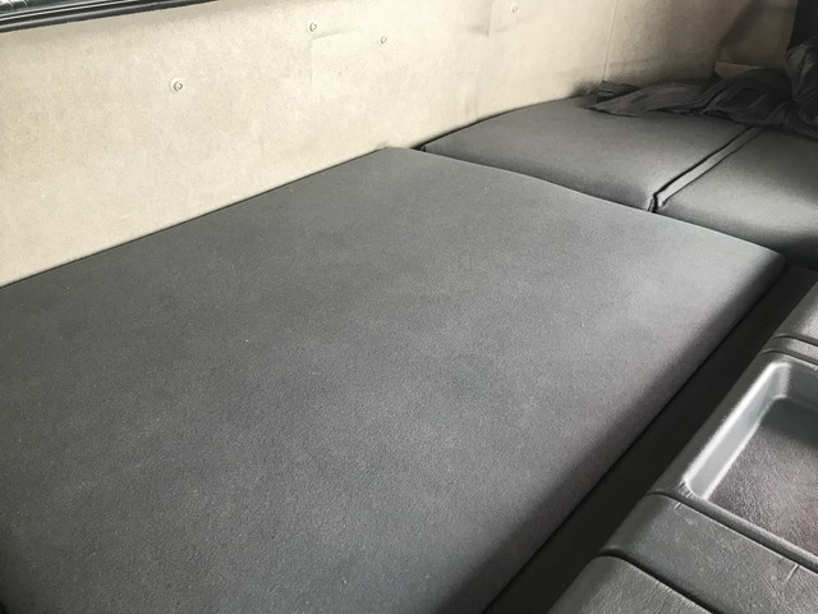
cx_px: 409
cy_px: 307
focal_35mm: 28
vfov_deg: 49.7
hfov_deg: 63.4
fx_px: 662
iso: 32
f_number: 1.8
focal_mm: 3.99
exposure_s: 1/30
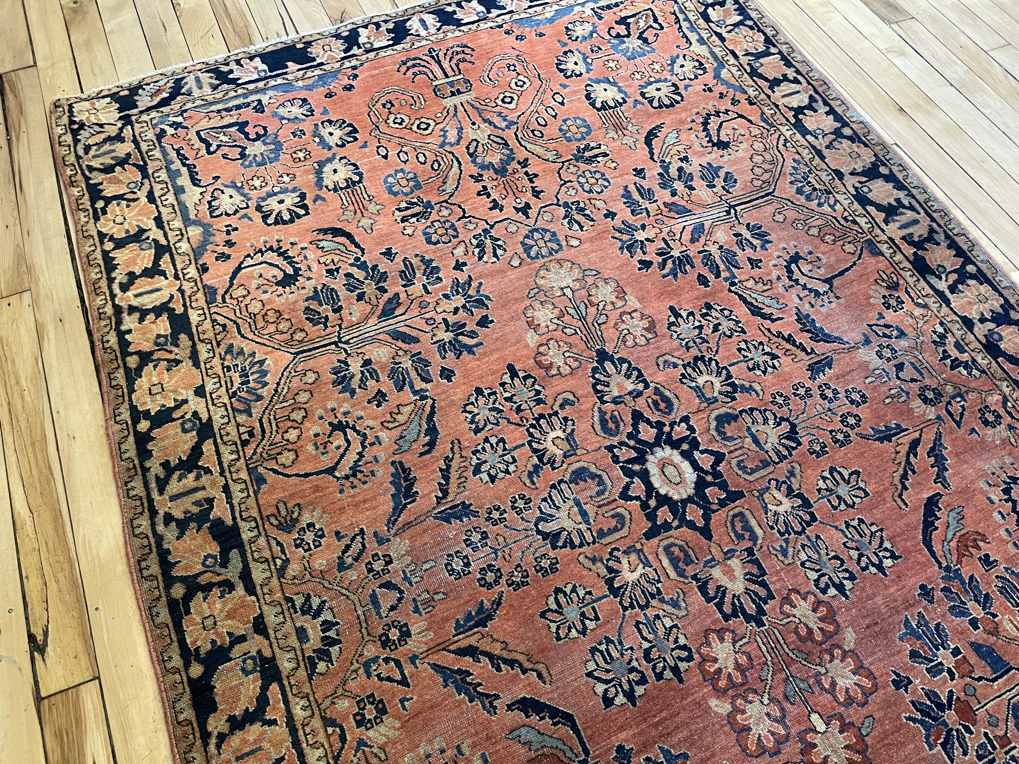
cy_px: 382
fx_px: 736
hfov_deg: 69.4
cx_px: 510
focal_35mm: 25
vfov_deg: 54.9
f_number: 1.6
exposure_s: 1/41
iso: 200
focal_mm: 5.1
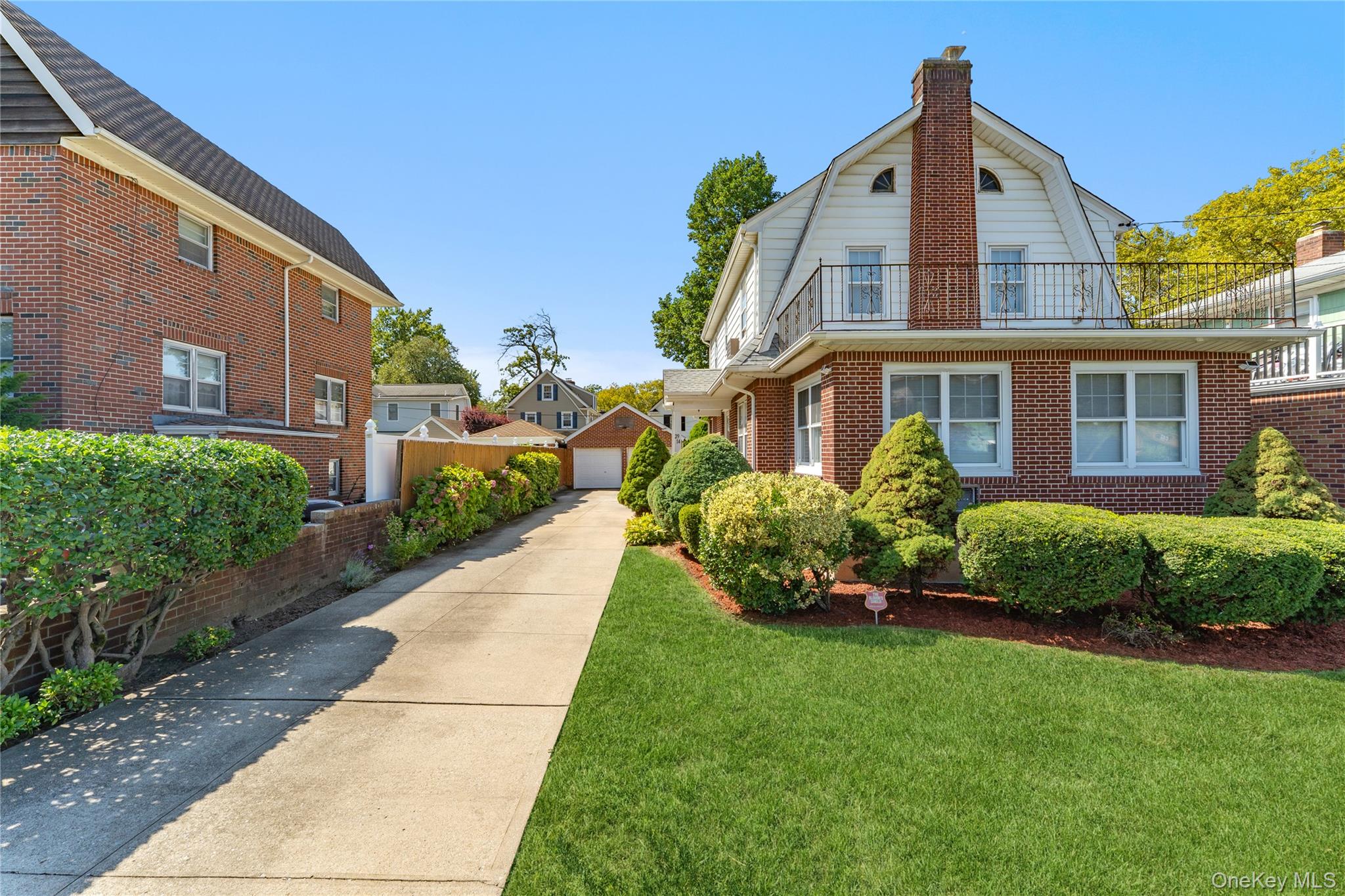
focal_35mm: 14
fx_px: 523
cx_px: 672
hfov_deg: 104.3
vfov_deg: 81.2
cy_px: 448
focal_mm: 14
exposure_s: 1/125
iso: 100
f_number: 11
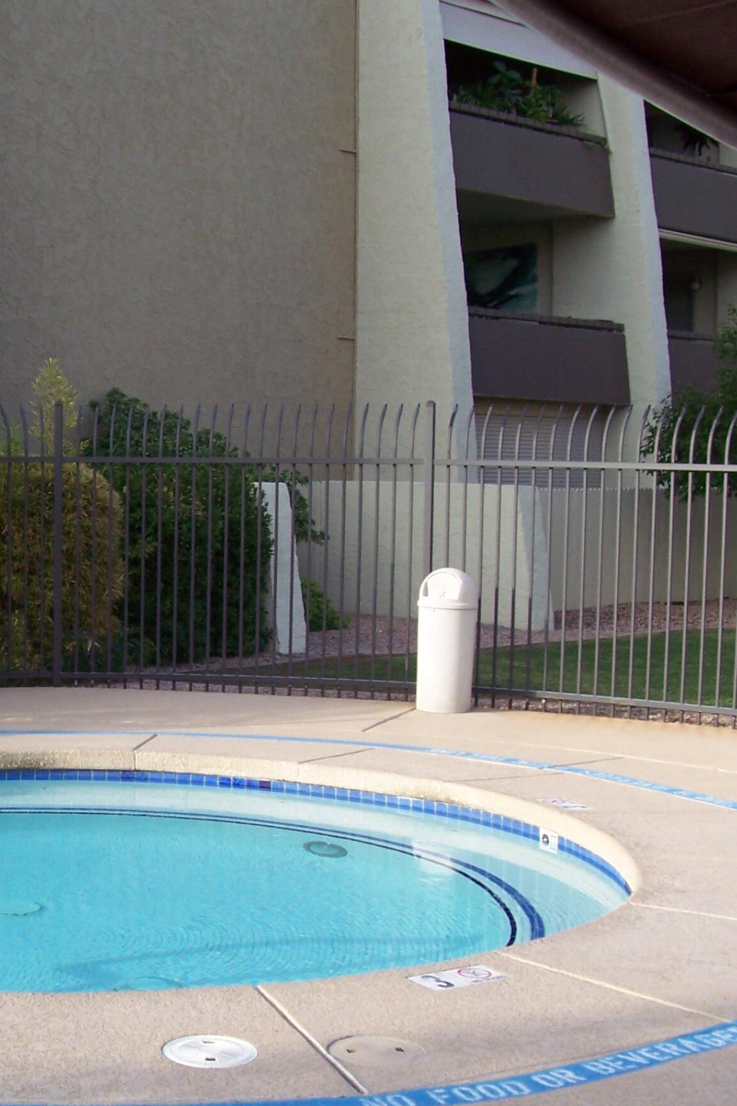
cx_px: 96
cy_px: 677
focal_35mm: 61
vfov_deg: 32.8
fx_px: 1873
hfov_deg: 21.8
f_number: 2.7
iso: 80
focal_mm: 5.6
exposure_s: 1/500
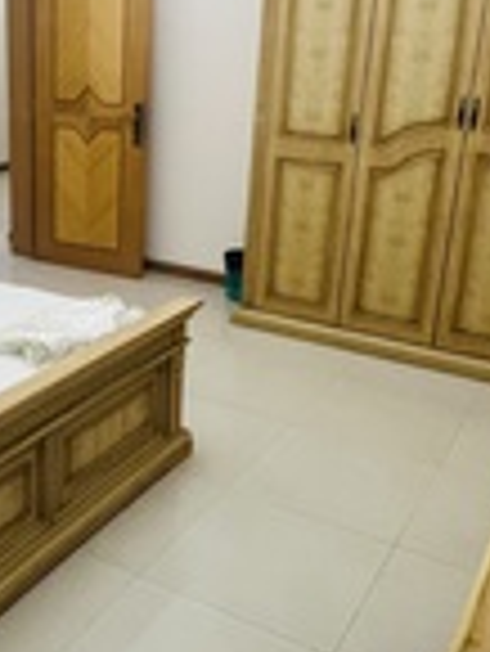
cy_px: 295
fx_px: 773
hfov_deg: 34.3
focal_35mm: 41
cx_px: 110
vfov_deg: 45.7
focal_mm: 1.57
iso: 250
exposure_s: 1/50
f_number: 1.8
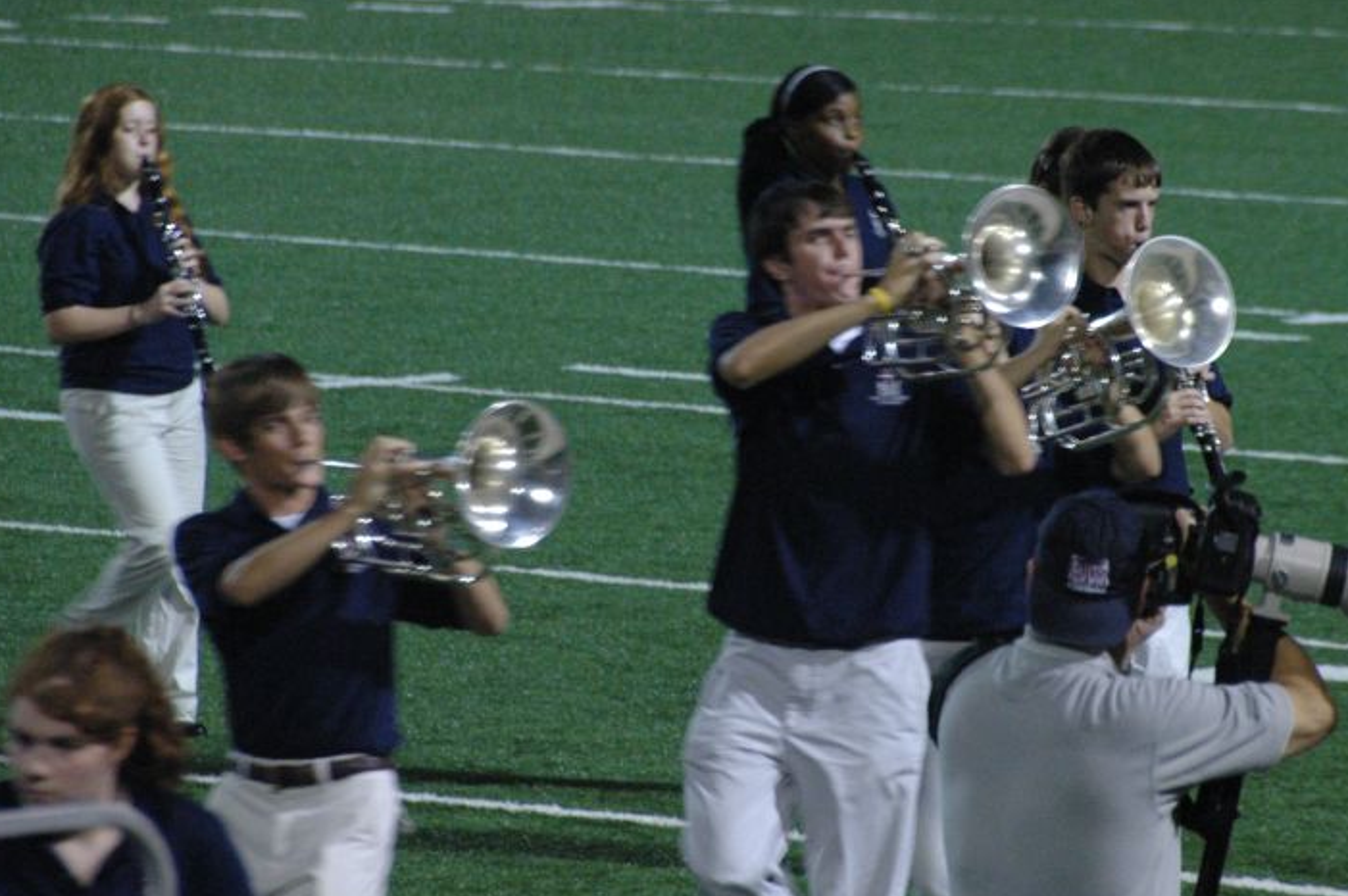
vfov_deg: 3.1
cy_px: 427
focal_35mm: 438
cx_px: 808
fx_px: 16385
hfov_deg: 4.7
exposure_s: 1/40
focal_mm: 200
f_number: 5.6
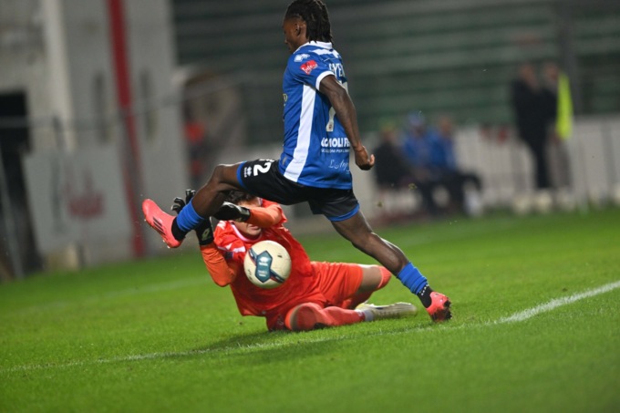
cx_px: 310
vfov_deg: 3.4
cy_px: 206
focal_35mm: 400
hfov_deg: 5.2
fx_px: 6887
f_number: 3.5
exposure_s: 1/1600
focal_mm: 400
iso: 2500
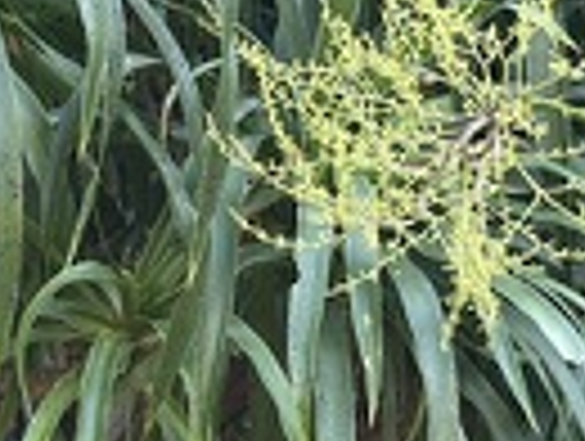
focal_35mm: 189
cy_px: 180
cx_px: -256
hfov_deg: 10.2
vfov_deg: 7.9
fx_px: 3200
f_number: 1.78
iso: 64
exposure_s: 1/121
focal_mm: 6.76
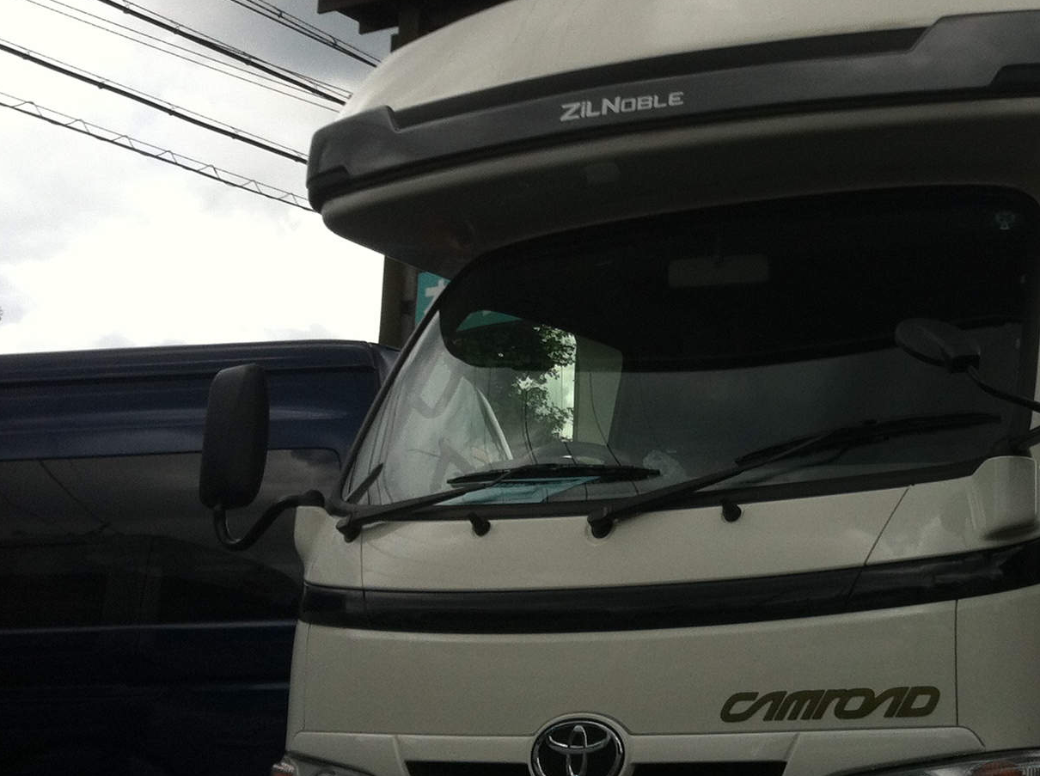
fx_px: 2249
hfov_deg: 25.7
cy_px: 297
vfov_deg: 19.5
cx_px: 786
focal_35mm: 75
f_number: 2.8
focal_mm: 3.85
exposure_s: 1/1588
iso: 80
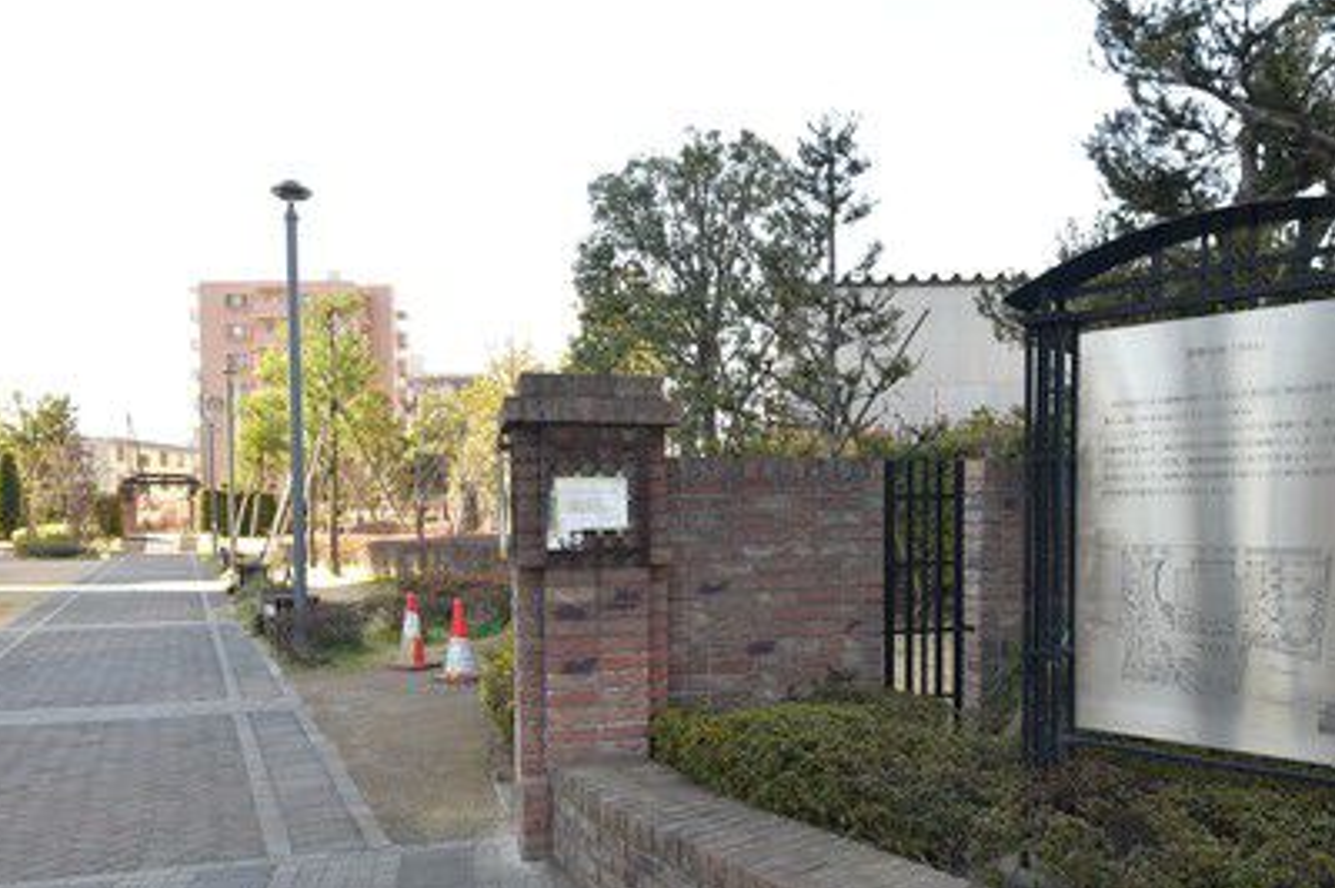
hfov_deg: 67.4
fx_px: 1000
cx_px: 708
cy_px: 559
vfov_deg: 47.4
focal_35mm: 27
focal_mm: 18
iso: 400
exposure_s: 1/200
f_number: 5.6
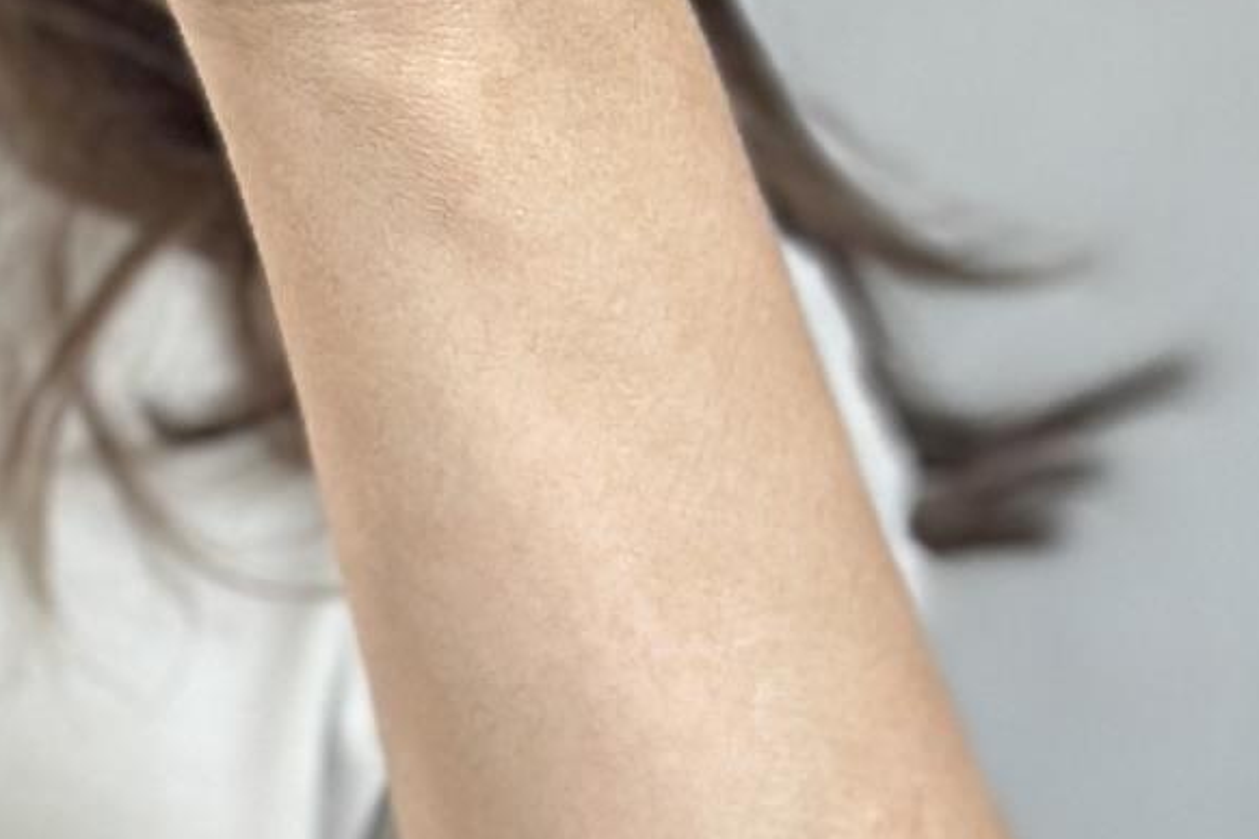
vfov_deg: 4.0
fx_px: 12099
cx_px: -508
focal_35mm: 346
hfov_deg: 5.9
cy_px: 839
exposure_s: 1/96
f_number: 1.78
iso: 125
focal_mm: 6.86
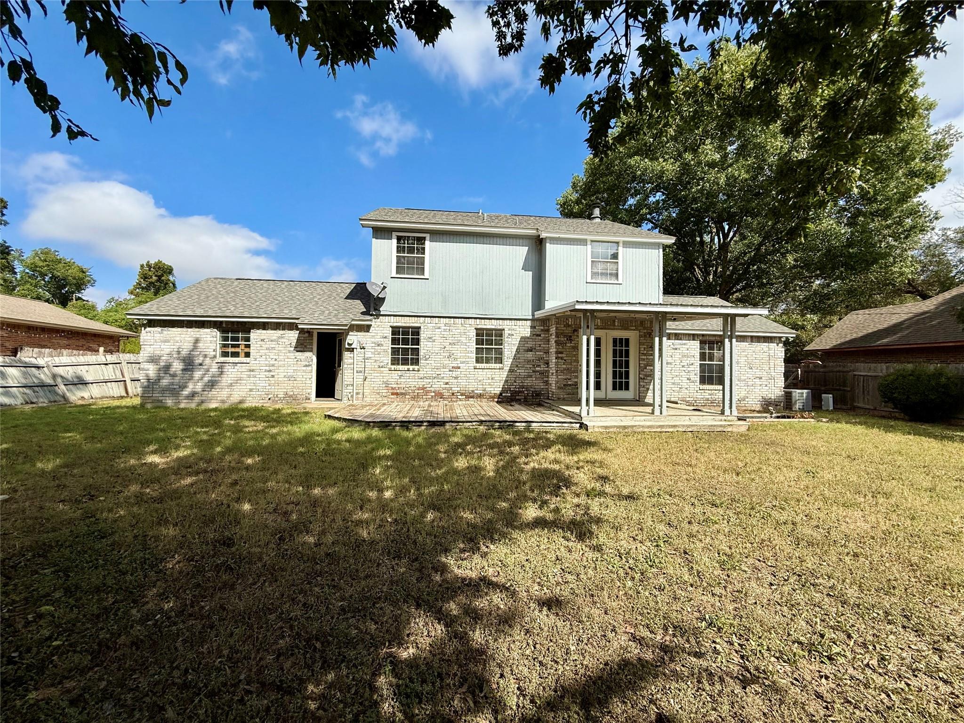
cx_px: 482
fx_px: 390
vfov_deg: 85.7
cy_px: 362
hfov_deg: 102.1
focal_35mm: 14
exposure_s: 1/2976
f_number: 2.2
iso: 50
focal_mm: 2.22
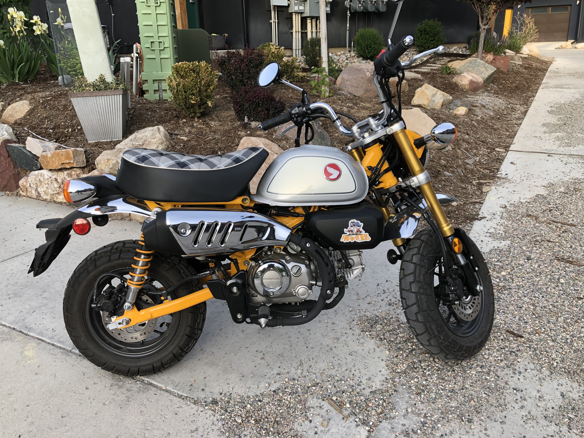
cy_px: 219
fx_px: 472
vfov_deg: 49.7
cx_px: 292
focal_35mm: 28
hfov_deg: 63.4
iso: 25
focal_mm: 3.99
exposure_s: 1/120
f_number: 1.8
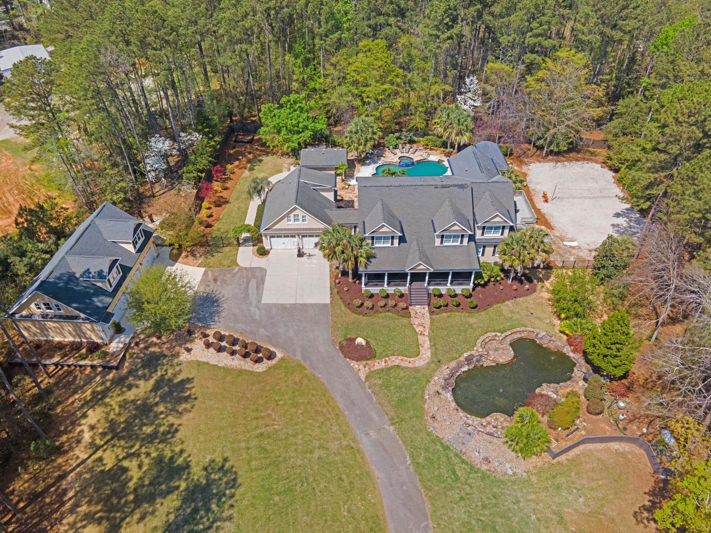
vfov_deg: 56.8
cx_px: 356
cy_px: 266
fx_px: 493
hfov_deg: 71.6
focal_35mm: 24
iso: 100
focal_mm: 4.5
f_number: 2.8
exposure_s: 1/640
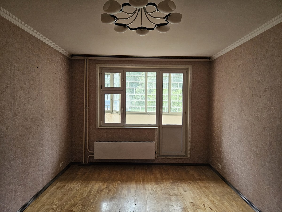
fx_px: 187
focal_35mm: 23
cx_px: 141
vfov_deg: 58.9
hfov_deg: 73.9
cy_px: 106
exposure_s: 1/200
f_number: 1.8
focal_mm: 5.4
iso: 640
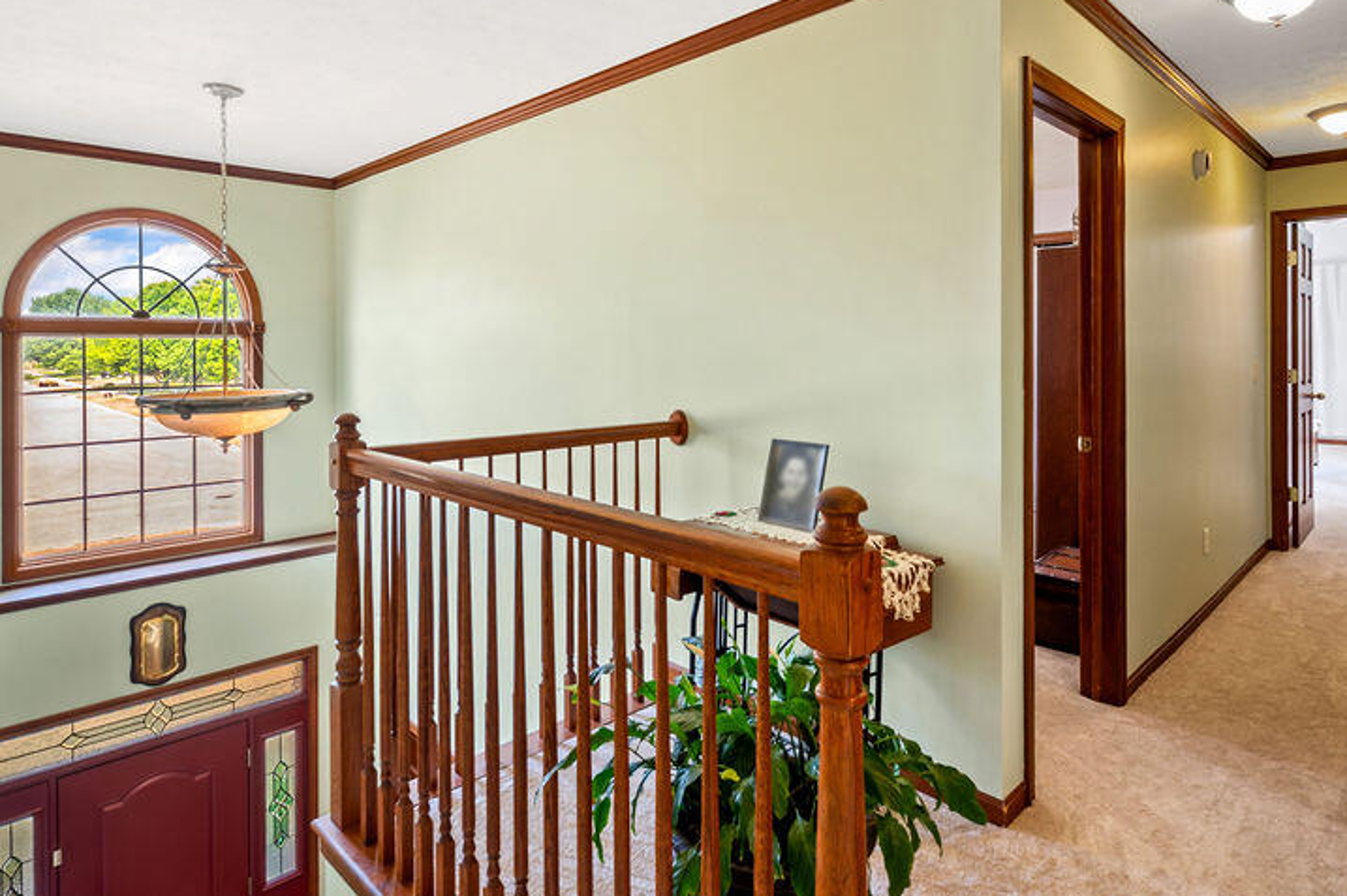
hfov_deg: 82.0
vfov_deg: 59.2
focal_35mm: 21
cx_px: 676
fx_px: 775
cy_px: 330
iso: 250
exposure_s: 1/1.67
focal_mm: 14.5
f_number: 9
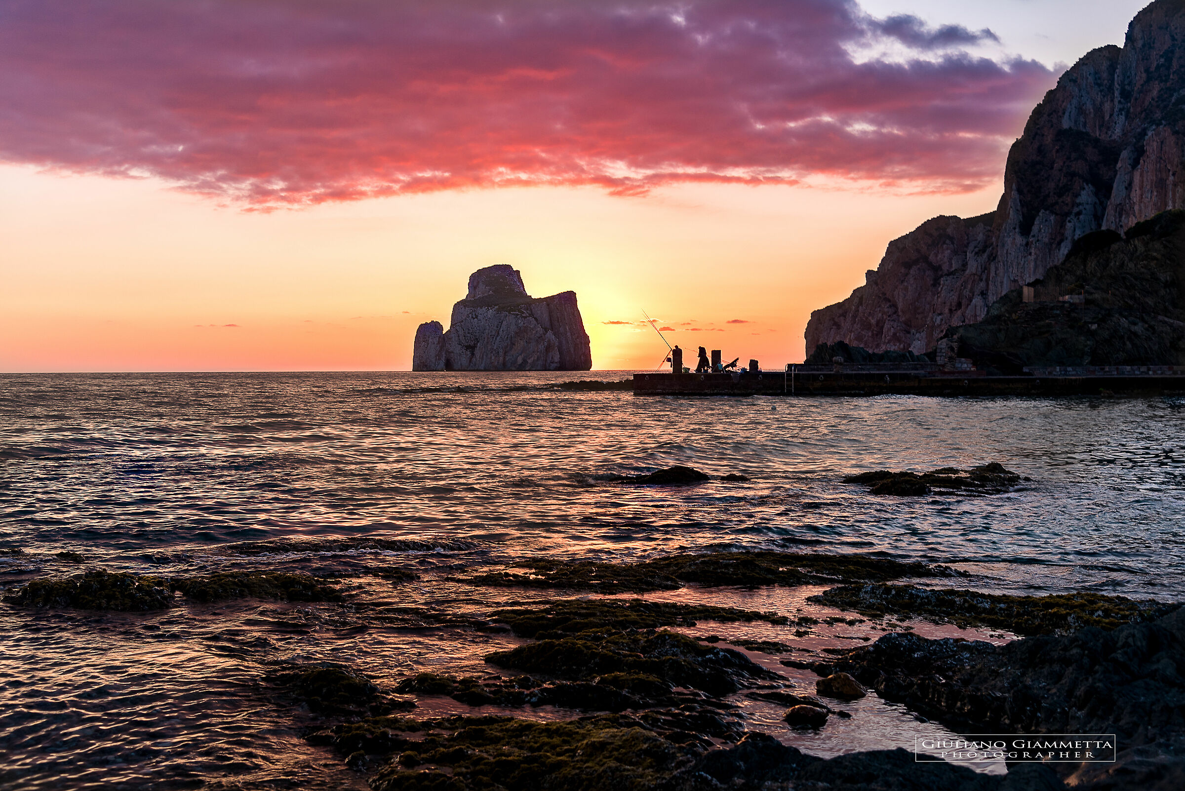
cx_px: 592
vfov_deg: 33.4
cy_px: 396
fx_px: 1317
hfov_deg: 48.4
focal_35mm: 40
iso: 160
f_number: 5
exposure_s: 1/40
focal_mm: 40
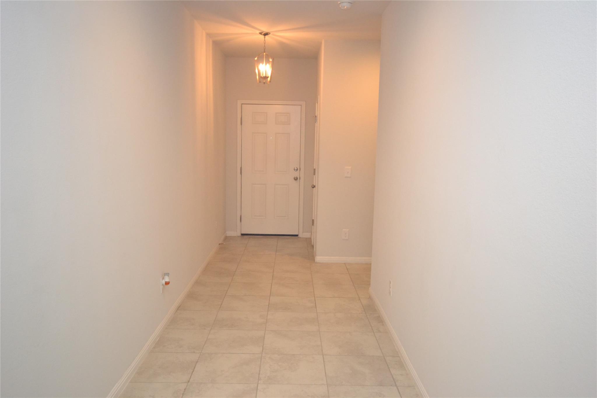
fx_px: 497
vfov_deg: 43.6
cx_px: 298
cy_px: 199
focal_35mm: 30
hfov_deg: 61.9
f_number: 5.6
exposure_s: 1/60
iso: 2500
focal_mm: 20
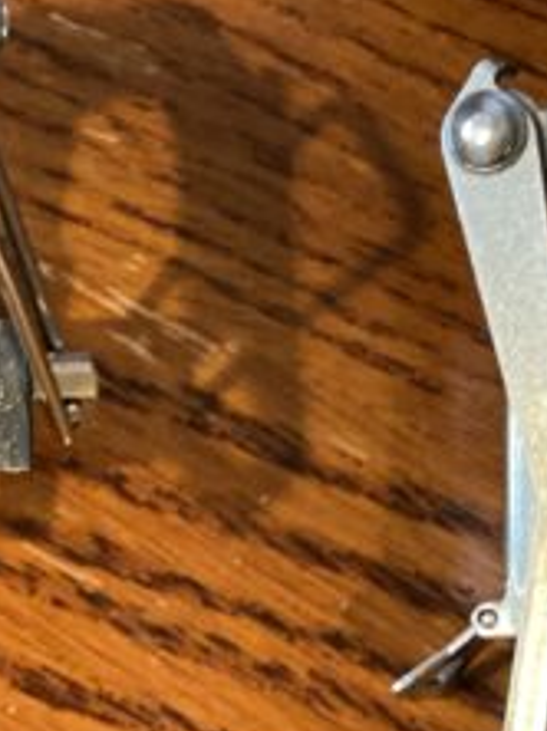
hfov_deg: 9.0
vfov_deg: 12.0
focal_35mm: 164
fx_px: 3462
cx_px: 382
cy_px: 216
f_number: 2
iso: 400
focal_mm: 6
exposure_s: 1/24
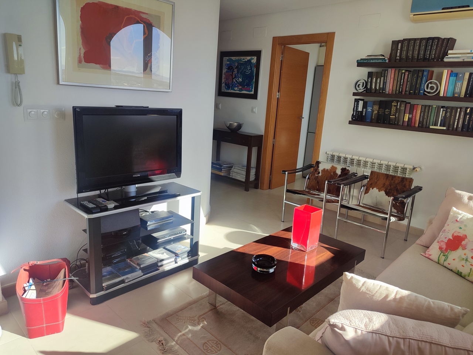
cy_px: 178
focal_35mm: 24
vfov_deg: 56.8
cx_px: 236
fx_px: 328
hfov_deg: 71.6
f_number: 1.89
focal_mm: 5.89
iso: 50
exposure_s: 1/306
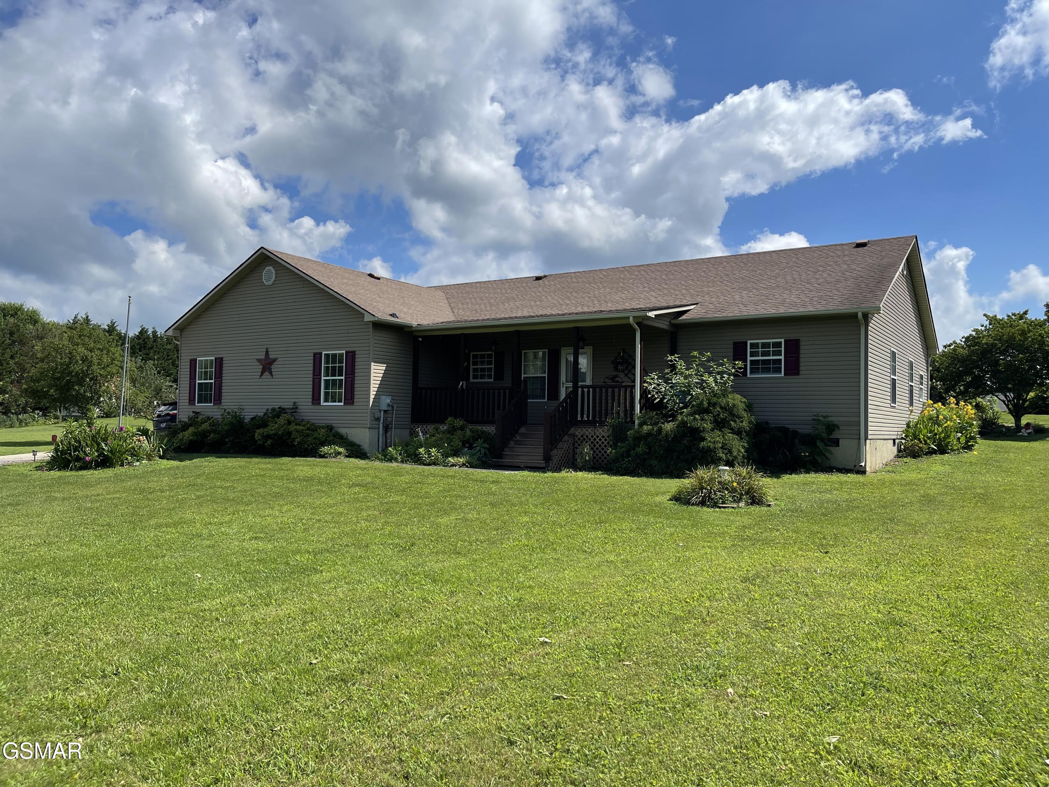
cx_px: 524
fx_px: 758
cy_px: 394
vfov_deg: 54.9
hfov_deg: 69.4
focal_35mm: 25
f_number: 1.6
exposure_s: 1/5128
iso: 32
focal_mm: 5.1
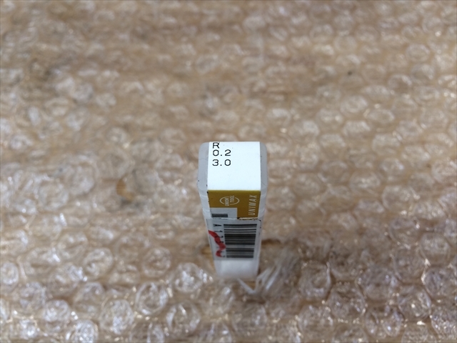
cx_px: 228
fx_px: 383
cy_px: 172
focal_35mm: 29
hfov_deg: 61.7
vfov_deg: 48.2
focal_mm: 4.15
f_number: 2.2
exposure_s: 1/30
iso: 40
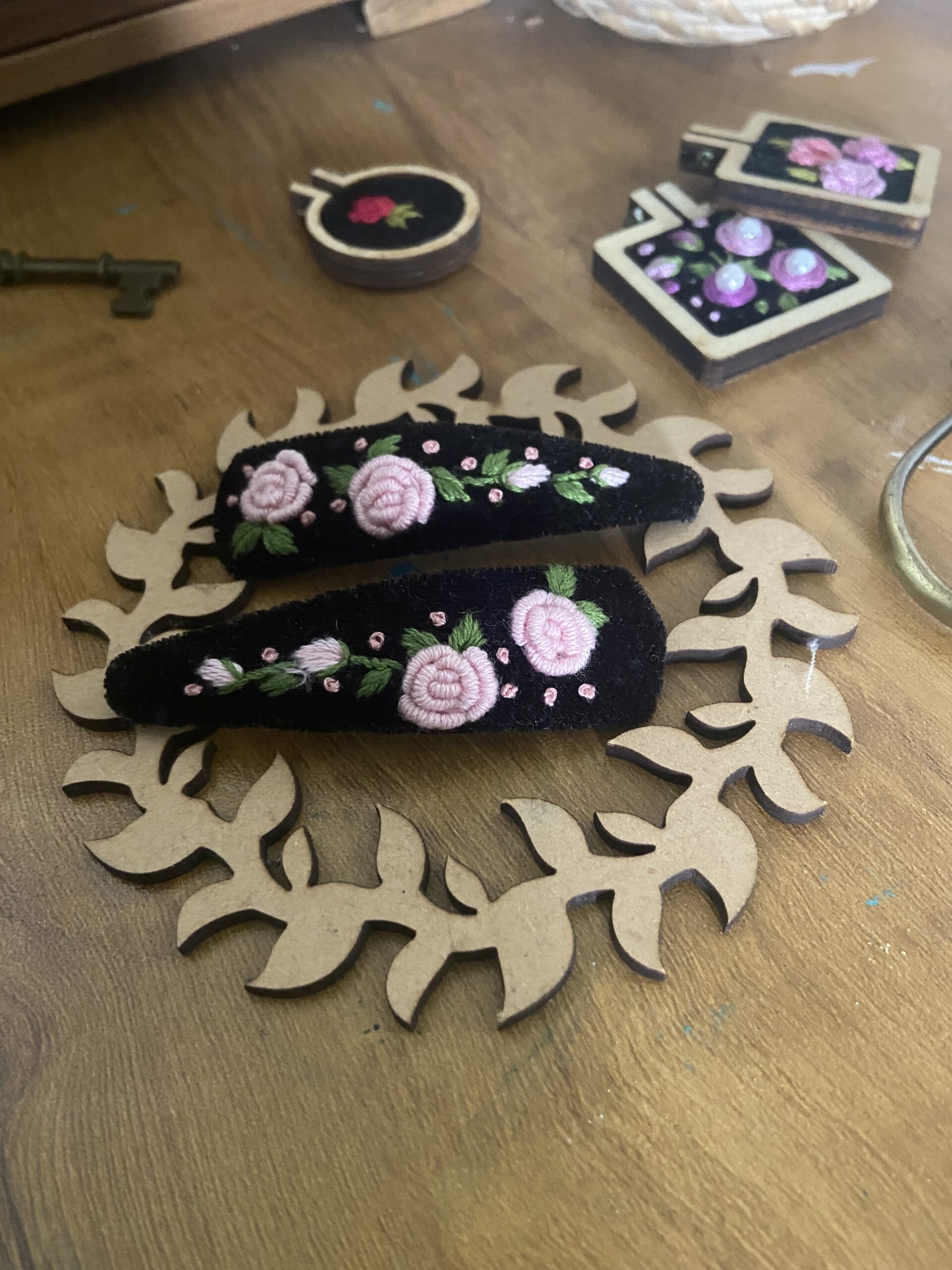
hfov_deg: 53.1
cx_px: 476
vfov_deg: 67.3
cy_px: 635
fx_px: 953
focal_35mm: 26
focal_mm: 4.25
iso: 640
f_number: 1.8
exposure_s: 1/30
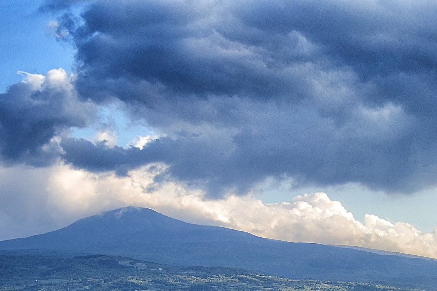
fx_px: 1881
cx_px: 423
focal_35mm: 155
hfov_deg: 13.1
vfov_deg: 8.8
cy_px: 289
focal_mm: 50
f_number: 1.8
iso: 125
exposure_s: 1/3200
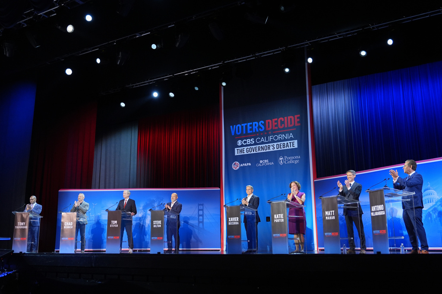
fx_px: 417
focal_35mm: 34
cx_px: 221
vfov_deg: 38.9
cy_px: 147
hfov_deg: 55.8
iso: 1250
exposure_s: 1/500
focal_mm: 34
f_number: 2.8
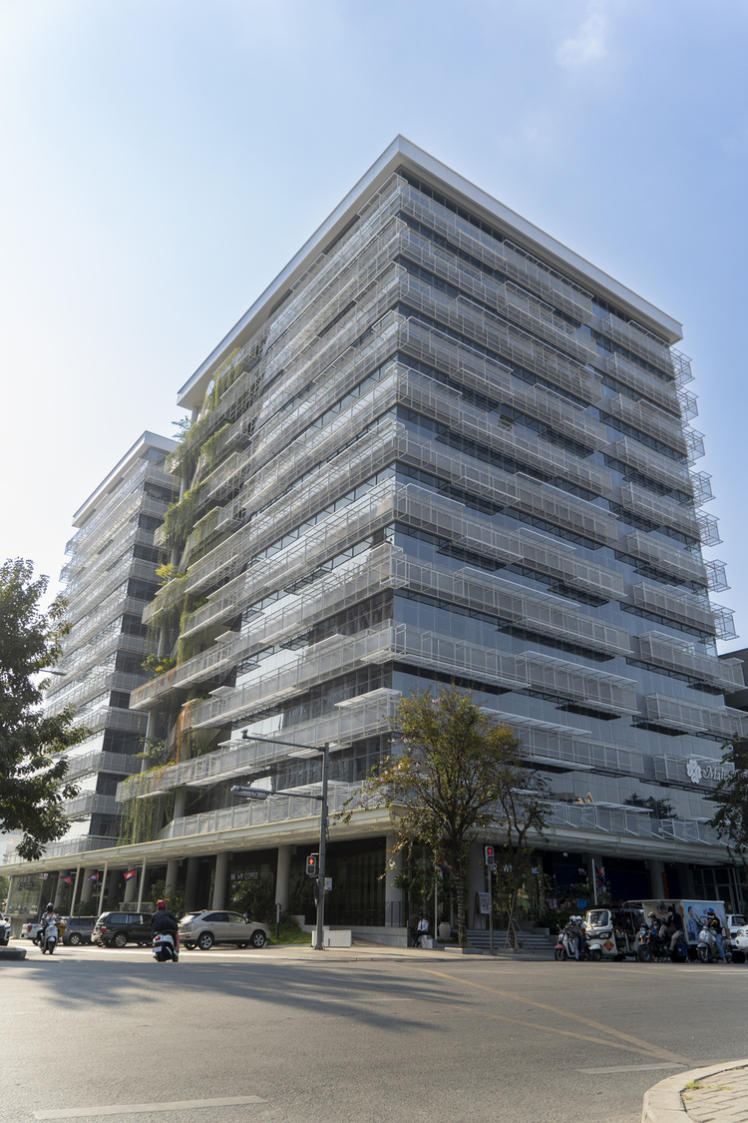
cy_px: 562
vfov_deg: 71.5
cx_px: 374
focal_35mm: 25
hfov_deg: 51.3
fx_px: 779
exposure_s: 1/500
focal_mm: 25
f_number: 4
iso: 100
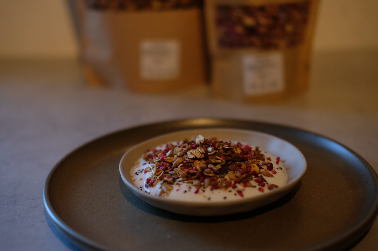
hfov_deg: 37.5
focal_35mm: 53
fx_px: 556
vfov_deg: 25.5
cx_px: 189
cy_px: 126
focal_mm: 35
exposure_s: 1/320
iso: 500
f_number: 2
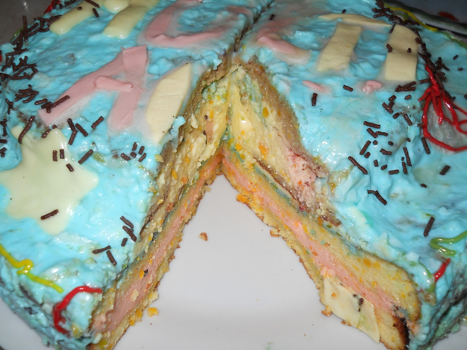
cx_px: 234
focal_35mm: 41
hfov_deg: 45.8
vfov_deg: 35.1
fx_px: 553
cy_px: 175
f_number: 5.5
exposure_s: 1/30
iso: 80
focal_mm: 6.72
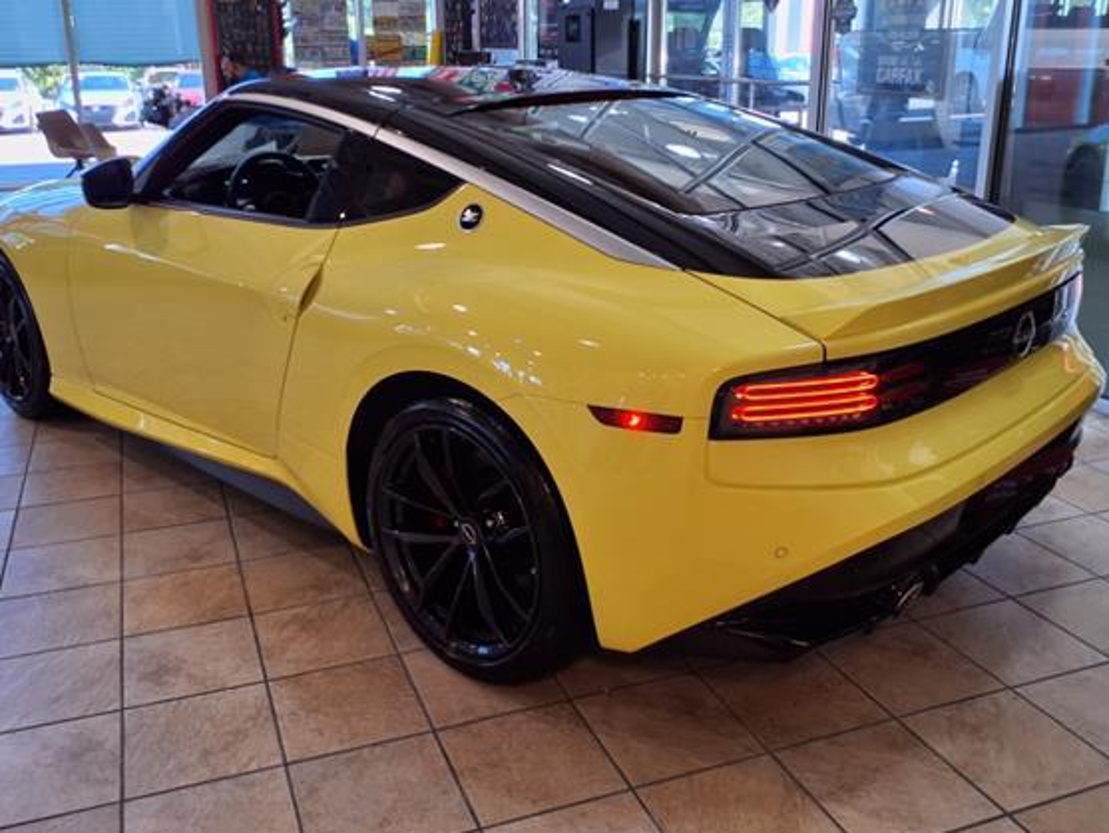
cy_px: 367
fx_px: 993
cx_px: 510
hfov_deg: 58.3
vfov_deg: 45.4
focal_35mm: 31
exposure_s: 1/60.2
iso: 40
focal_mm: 3.58
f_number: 1.9
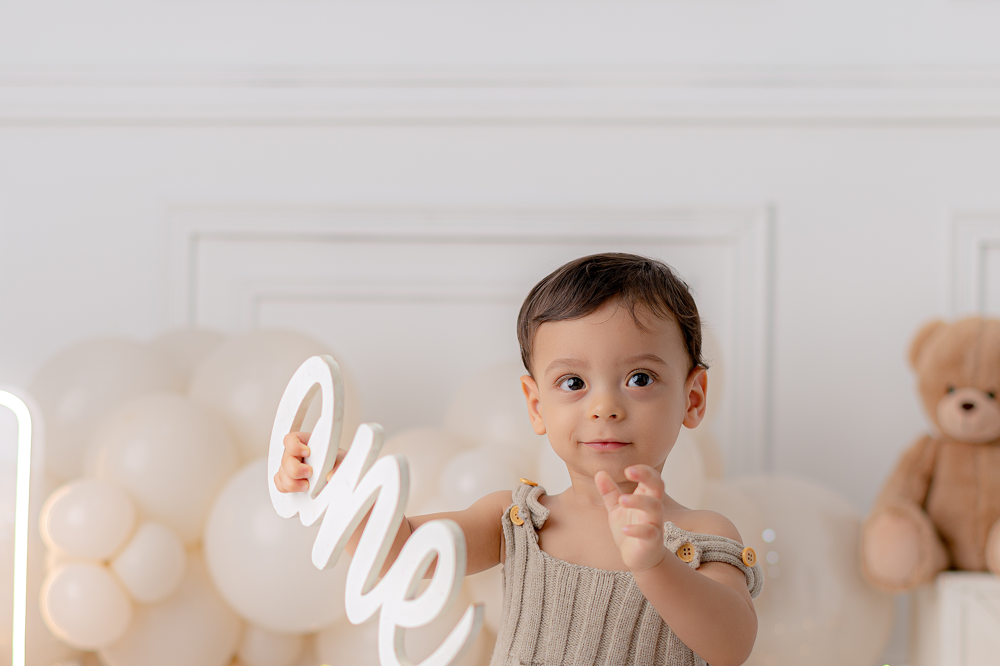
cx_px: 481
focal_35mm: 78
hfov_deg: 26.0
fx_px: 2165
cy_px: 489
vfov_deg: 17.4
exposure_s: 1/200
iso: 80
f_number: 2
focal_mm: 50
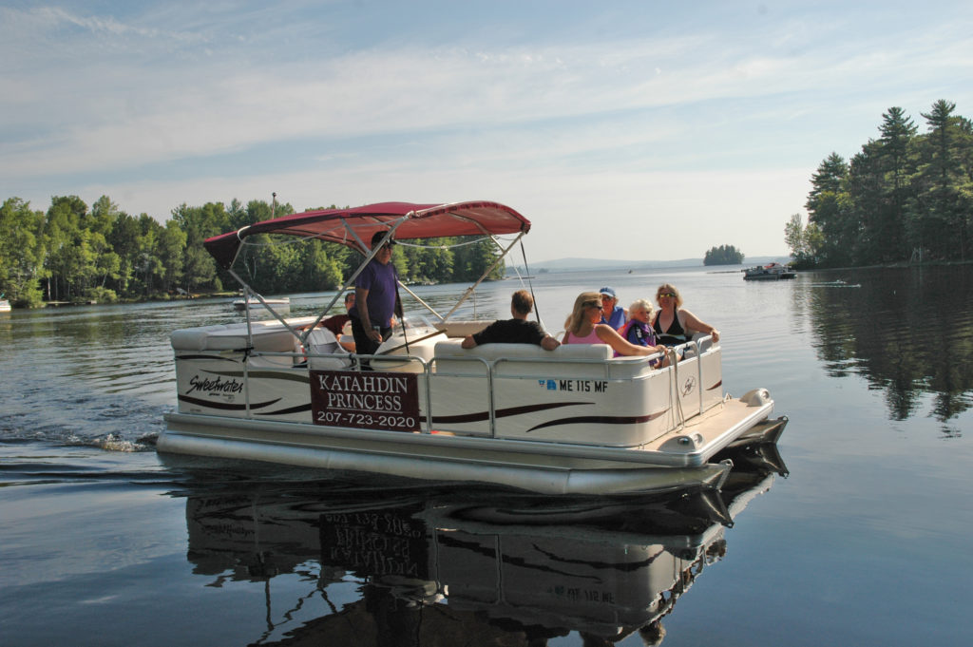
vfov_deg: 39.9
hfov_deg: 57.3
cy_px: 324
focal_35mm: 33
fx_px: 891
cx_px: 486
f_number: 8
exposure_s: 1/500
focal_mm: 22
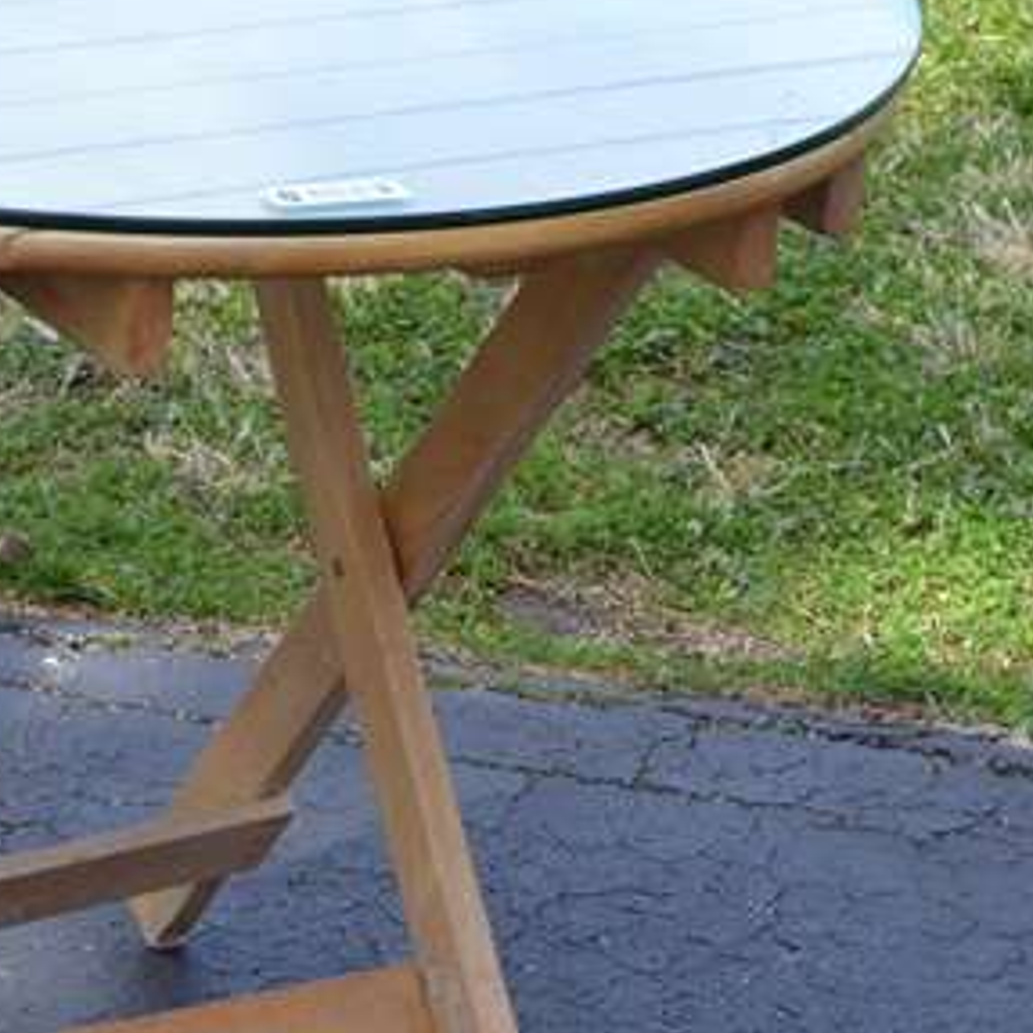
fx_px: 5098
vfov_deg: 11.6
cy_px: 567
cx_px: 14
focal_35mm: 151
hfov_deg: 11.5
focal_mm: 34
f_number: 5.6
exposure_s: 1/125
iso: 140
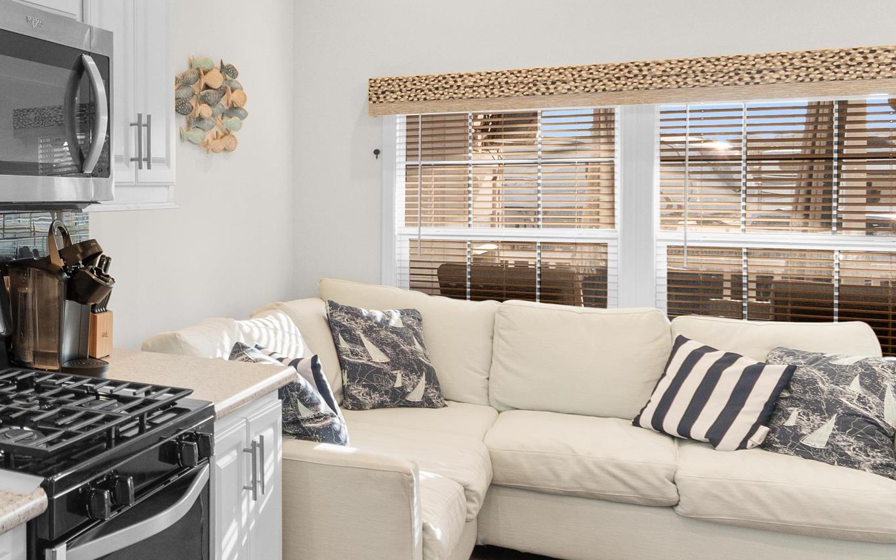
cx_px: -66
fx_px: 903
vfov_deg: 34.0
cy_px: 166
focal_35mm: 37
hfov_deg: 42.6
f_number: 4.8
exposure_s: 1
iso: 100
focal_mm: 11
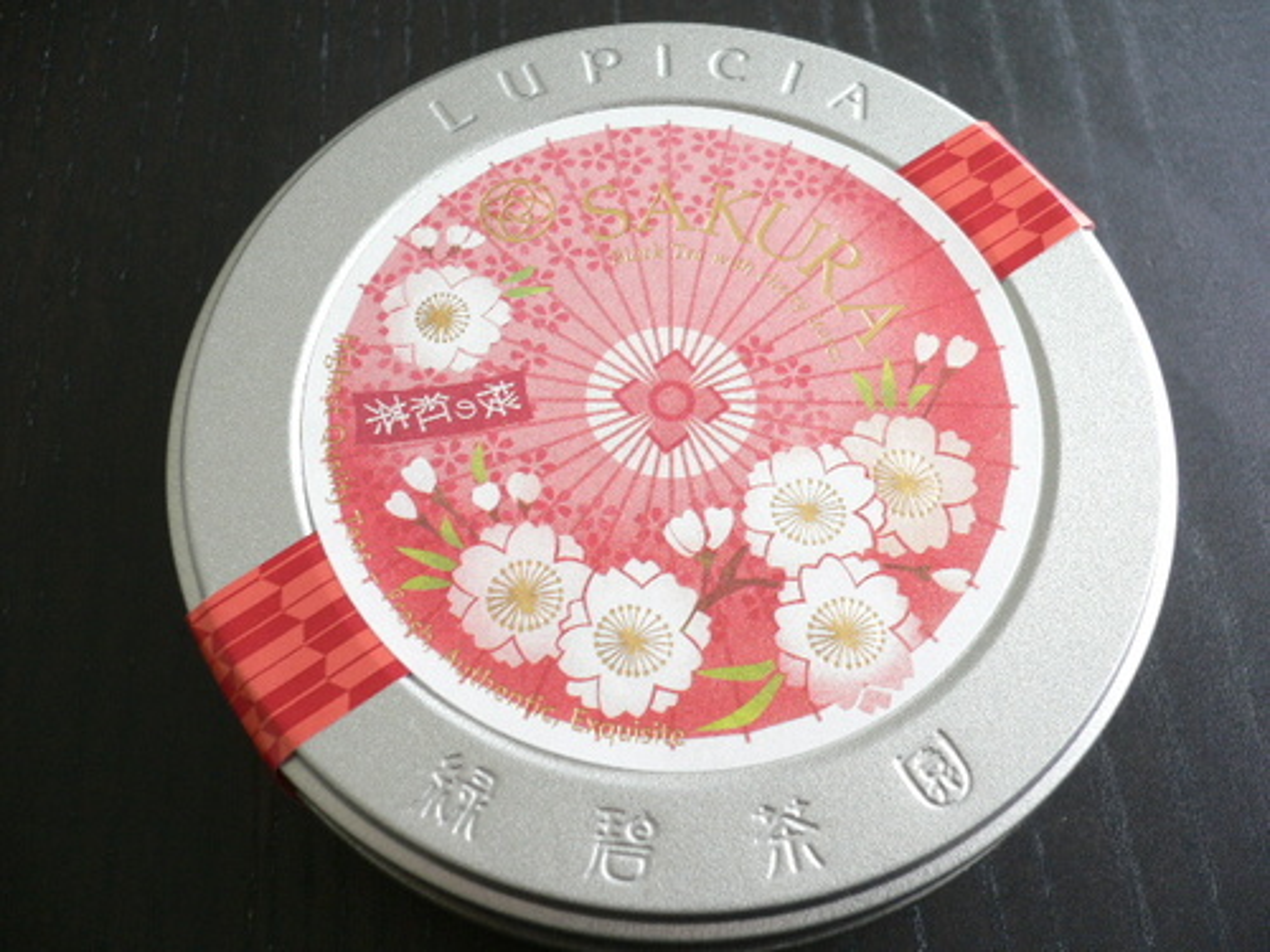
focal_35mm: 35
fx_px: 1284
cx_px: 635
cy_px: 476
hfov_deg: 52.6
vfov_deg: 40.7
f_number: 2.8
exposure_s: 1/25
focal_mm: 5.8
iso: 100
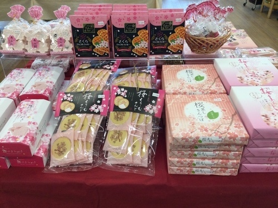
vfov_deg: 45.4
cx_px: 139
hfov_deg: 58.4
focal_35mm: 31
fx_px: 249
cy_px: 104
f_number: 2.4
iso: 25
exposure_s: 1/30
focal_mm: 3.3
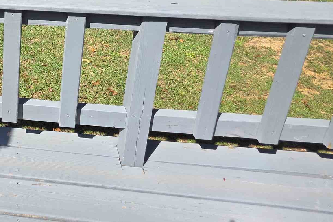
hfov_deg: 44.5
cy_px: -65
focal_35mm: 34
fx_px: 314
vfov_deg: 30.7
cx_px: -22
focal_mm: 2.2
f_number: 1.9
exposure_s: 1/1047
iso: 40
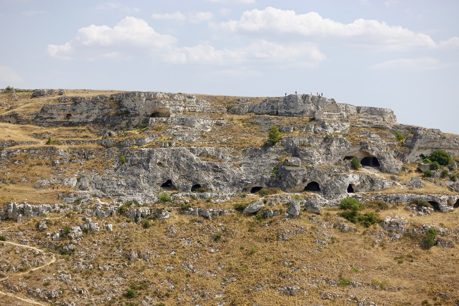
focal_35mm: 69
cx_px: 230
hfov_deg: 29.2
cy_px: 153
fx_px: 880
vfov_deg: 19.7
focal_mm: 25.26
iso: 125
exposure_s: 1/500
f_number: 5.6
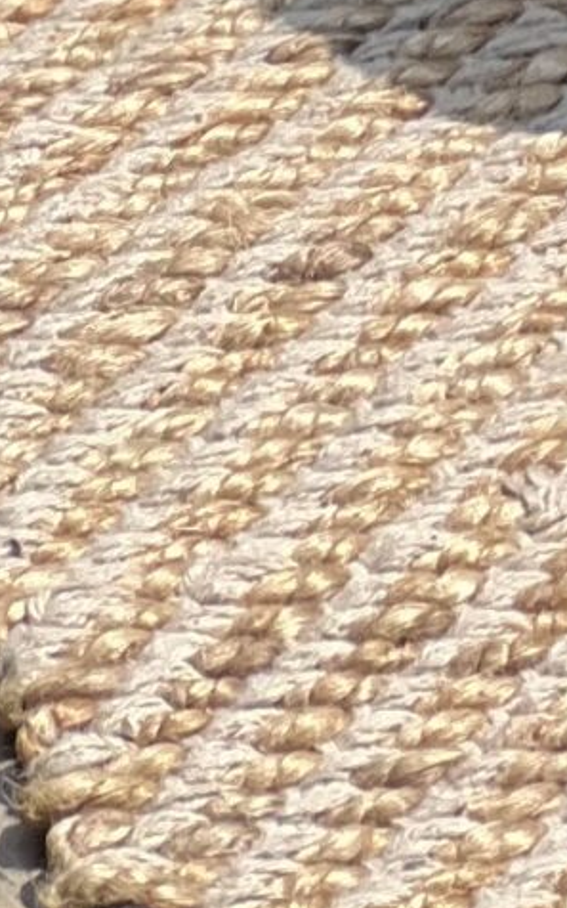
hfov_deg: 2.9
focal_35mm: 440
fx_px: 10875
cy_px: -1451
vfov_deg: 4.6
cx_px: 1718
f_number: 2.8
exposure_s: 1/335
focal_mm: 9
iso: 32
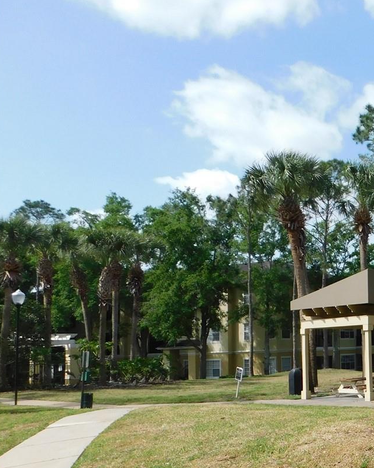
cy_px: 294
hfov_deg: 28.5
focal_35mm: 45
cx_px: 462
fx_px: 622
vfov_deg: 40.8
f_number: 3
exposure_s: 1/1500
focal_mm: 4
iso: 125
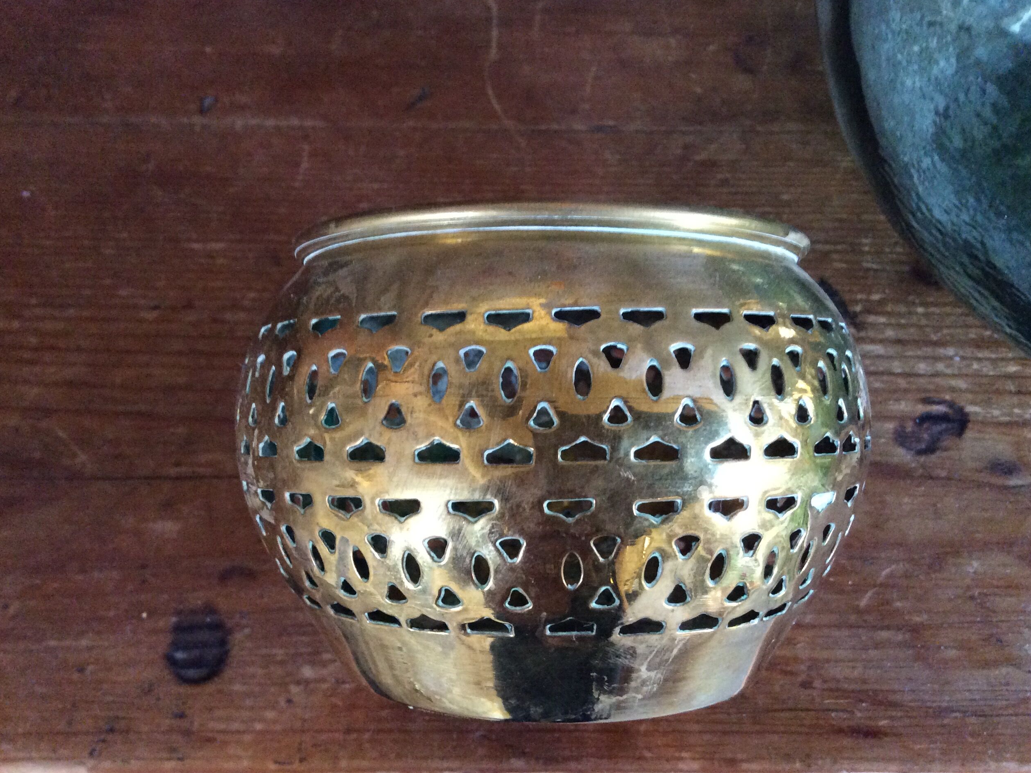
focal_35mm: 33
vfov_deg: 42.9
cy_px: 393
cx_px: 512
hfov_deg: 55.4
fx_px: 983
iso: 250
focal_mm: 3.3
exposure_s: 1/17
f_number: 2.4
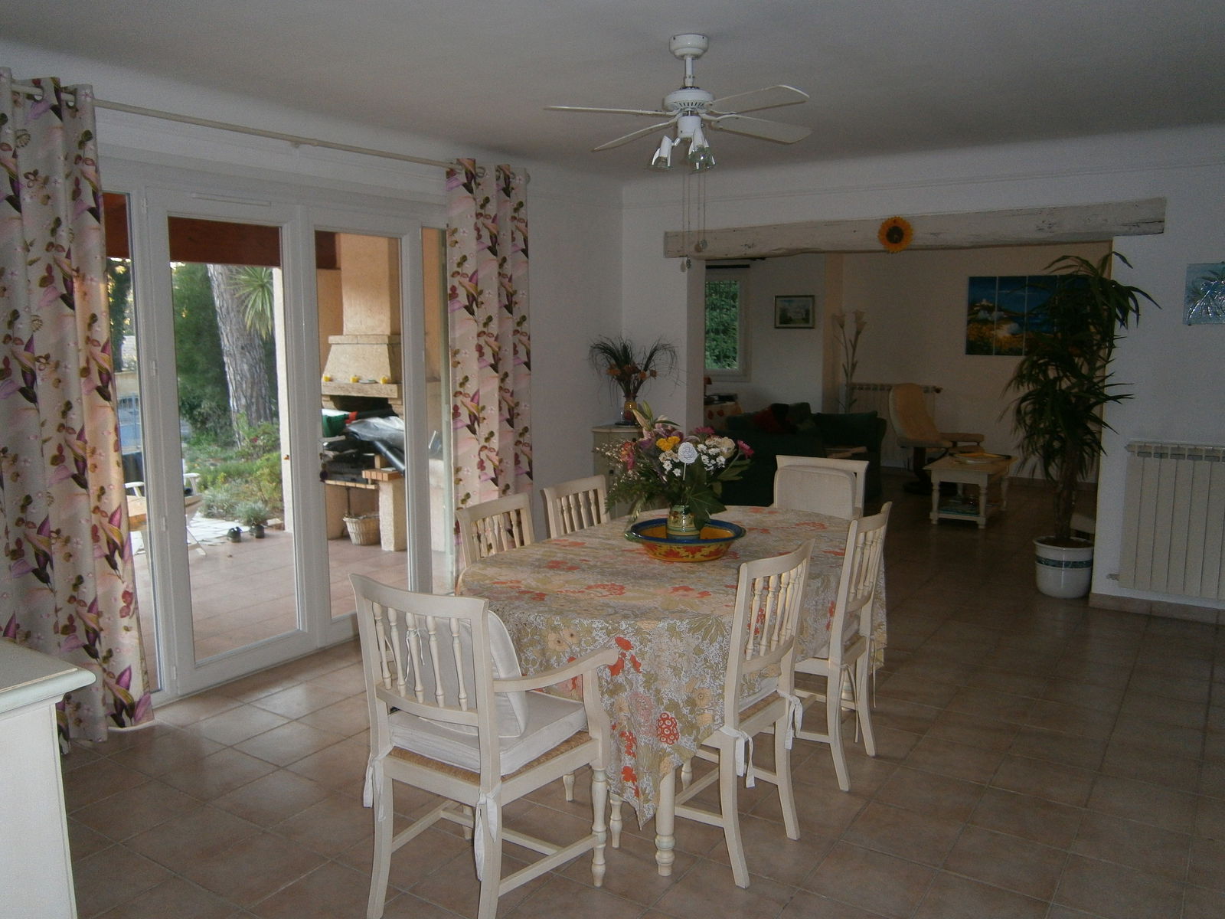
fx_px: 920
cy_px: 460
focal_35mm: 26
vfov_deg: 53.1
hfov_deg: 67.3
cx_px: 612
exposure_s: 1/30
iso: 125
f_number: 2.8
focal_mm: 4.7
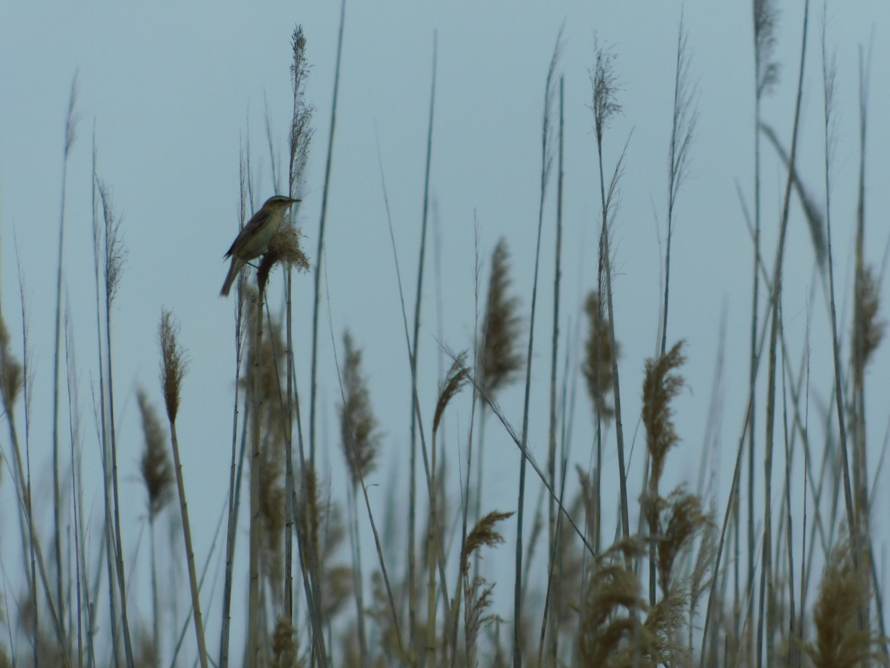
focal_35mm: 914
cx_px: 445
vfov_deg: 1.6
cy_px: 334
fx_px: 23500
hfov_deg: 2.2
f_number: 6.5
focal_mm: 160
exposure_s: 1/640
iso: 125
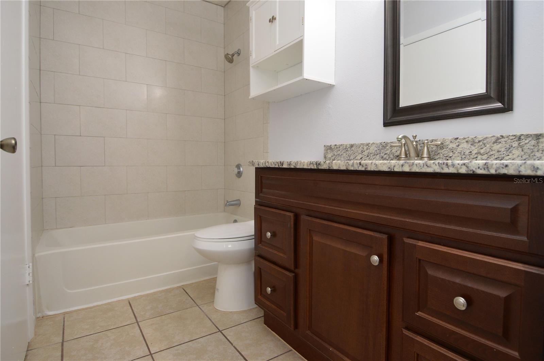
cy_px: 180
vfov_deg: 67.3
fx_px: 272
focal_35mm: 18
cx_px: 272
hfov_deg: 90.1
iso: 500
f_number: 4
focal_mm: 12
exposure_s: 1/60
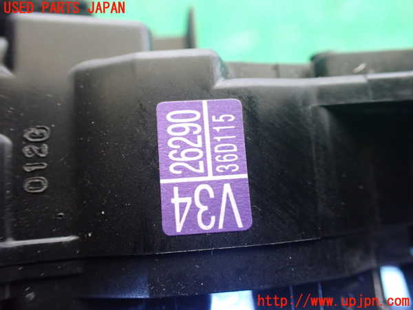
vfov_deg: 46.8
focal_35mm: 30
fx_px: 358
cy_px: 155
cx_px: 206
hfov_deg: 60.0
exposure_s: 1/30
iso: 800
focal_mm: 5.4
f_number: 2.3
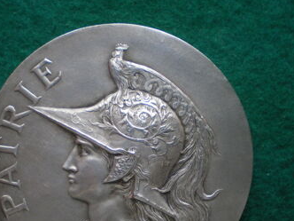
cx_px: 122
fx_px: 467
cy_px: 158
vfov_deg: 26.3
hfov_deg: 34.9
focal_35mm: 55
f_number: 3.1
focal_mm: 6.3
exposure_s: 1/50
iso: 200
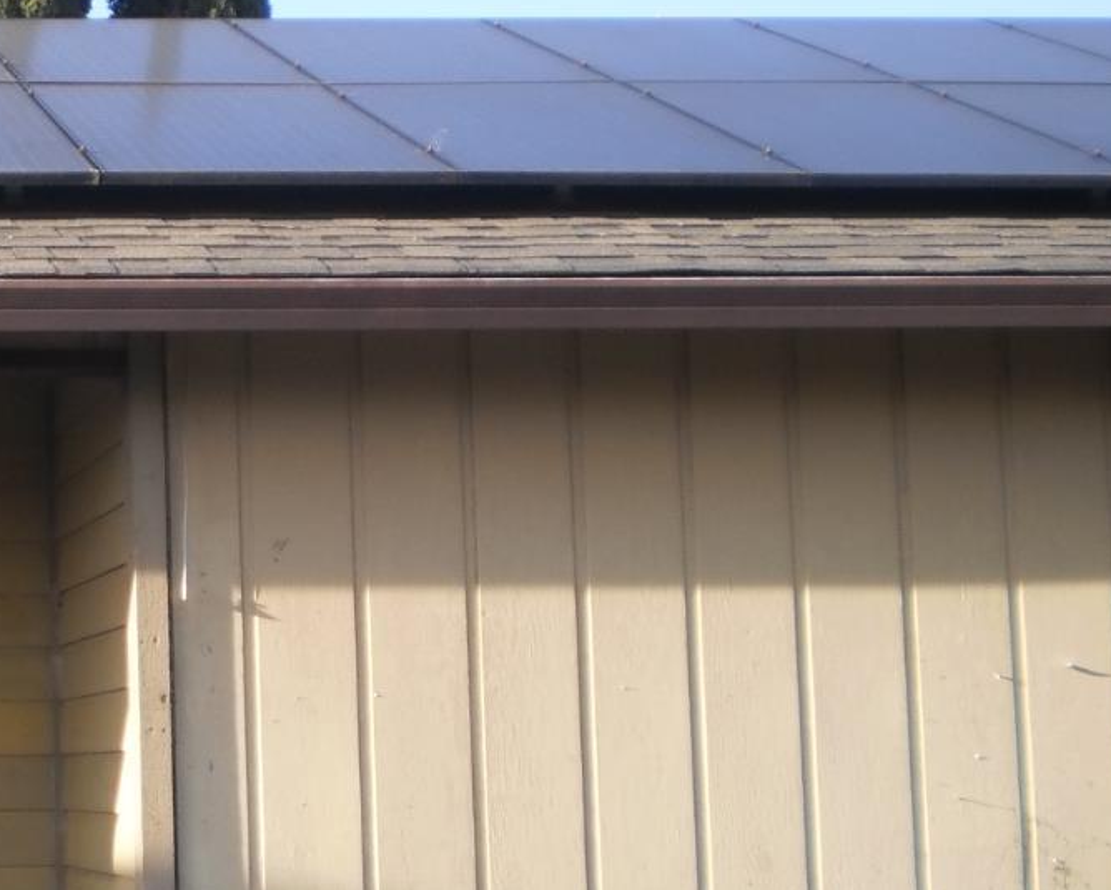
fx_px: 3026
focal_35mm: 92
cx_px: -68
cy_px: 435
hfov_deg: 20.0
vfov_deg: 16.7
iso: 100
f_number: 3.5
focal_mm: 7.4
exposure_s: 1/250
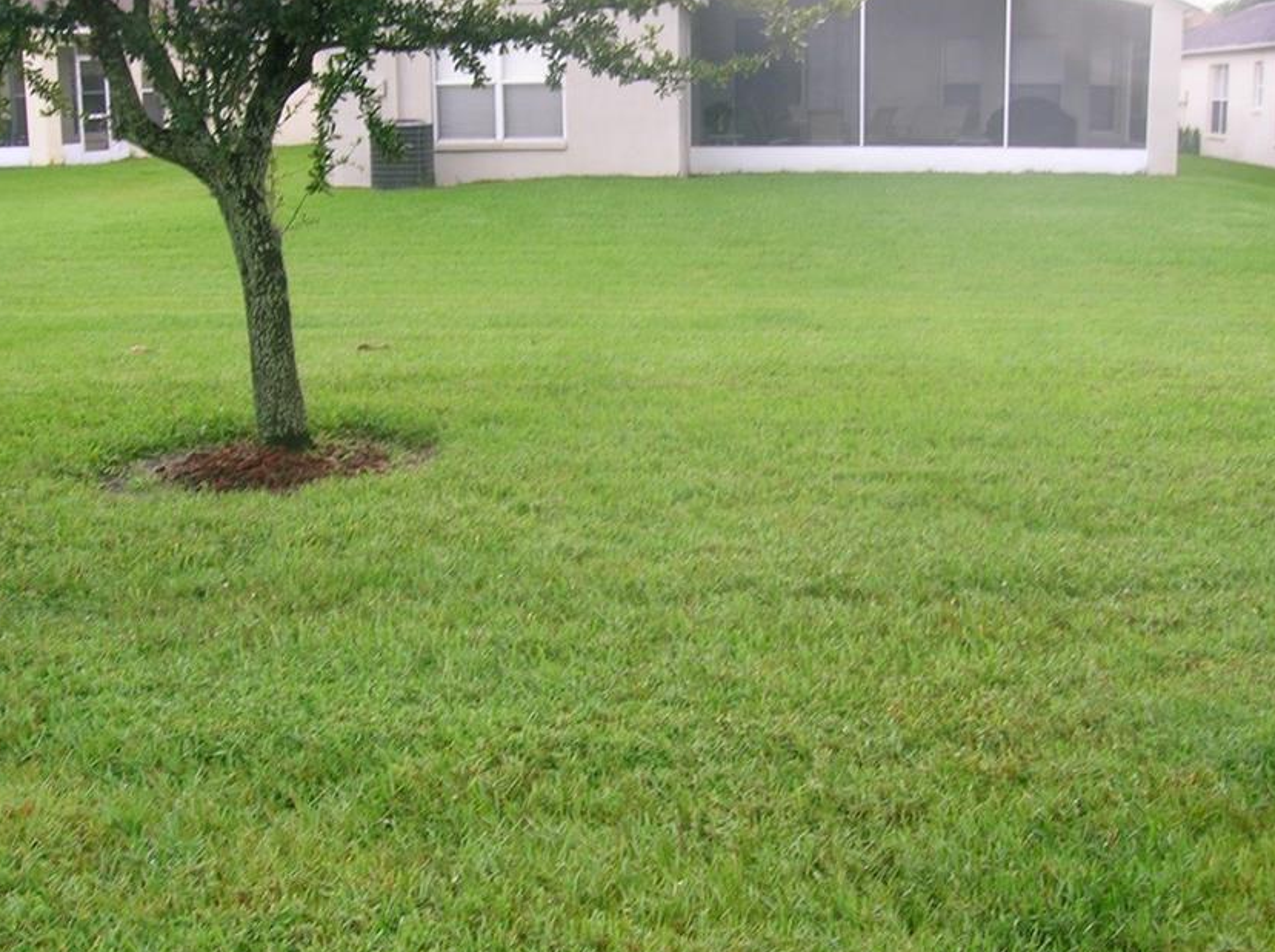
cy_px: 501
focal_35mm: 42
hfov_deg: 44.8
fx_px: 1545
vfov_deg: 34.3
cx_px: 664
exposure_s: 1/26.1
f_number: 4.9
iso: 50
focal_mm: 5.7
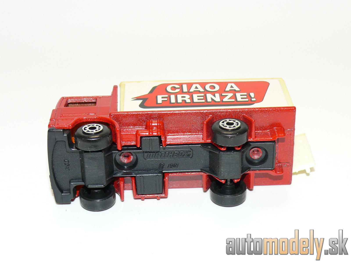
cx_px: 176
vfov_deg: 19.9
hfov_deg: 26.3
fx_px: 750
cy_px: 132
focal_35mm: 74
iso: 100
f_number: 4
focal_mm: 11.3
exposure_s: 1/30
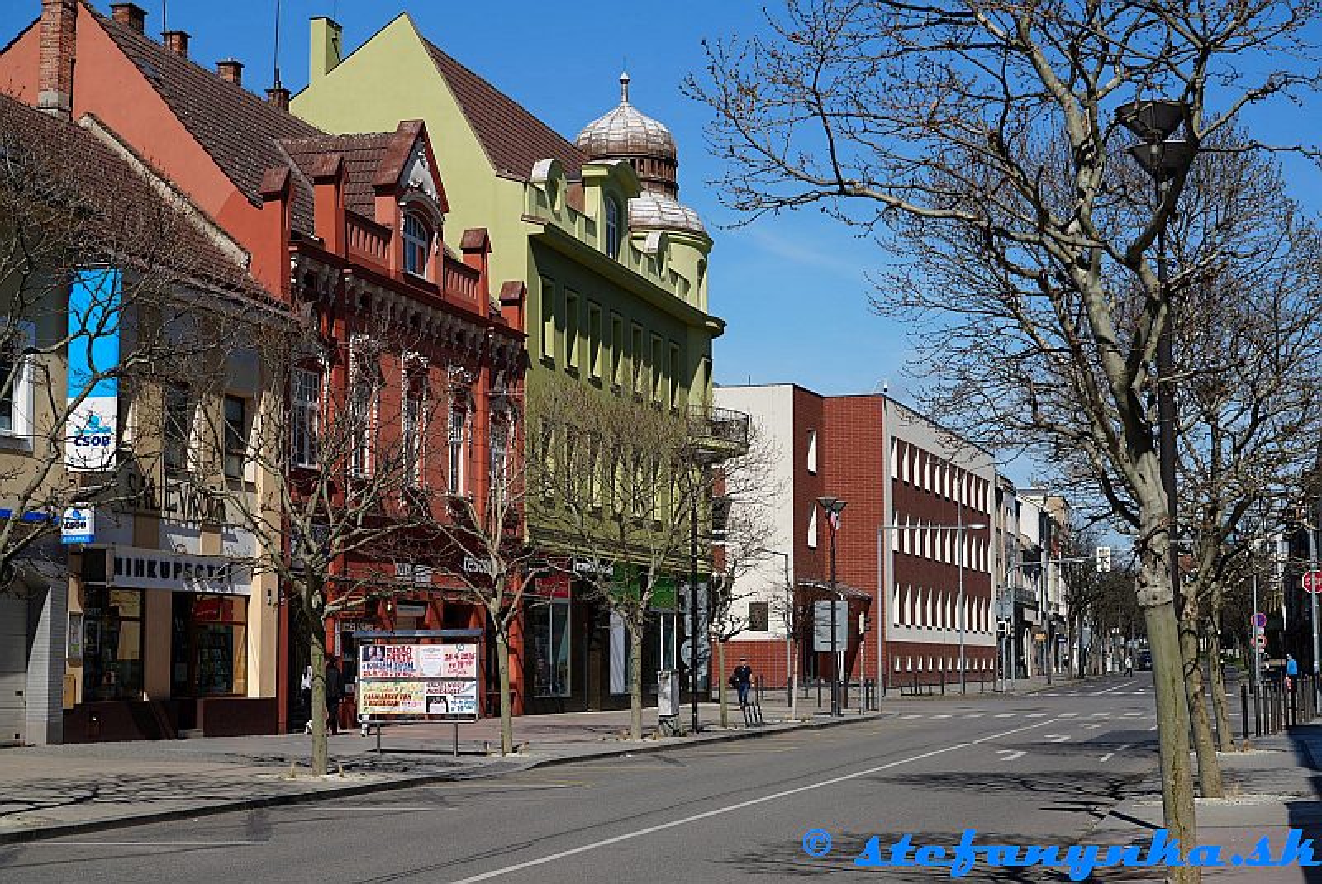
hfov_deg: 32.9
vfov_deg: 22.3
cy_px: 442
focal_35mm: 61
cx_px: 661
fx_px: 2242
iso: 100
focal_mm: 61
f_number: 7.1
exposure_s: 1/320
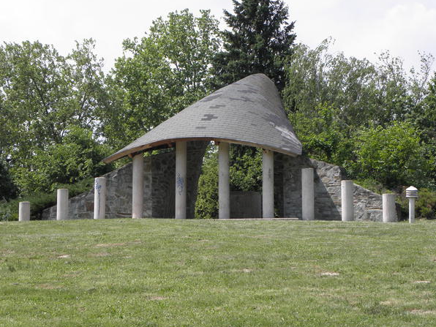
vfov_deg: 16.8
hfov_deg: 22.3
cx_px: 205
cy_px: 154
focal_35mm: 88
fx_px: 1108
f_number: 5.6
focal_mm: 14.68
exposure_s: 1/200
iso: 64
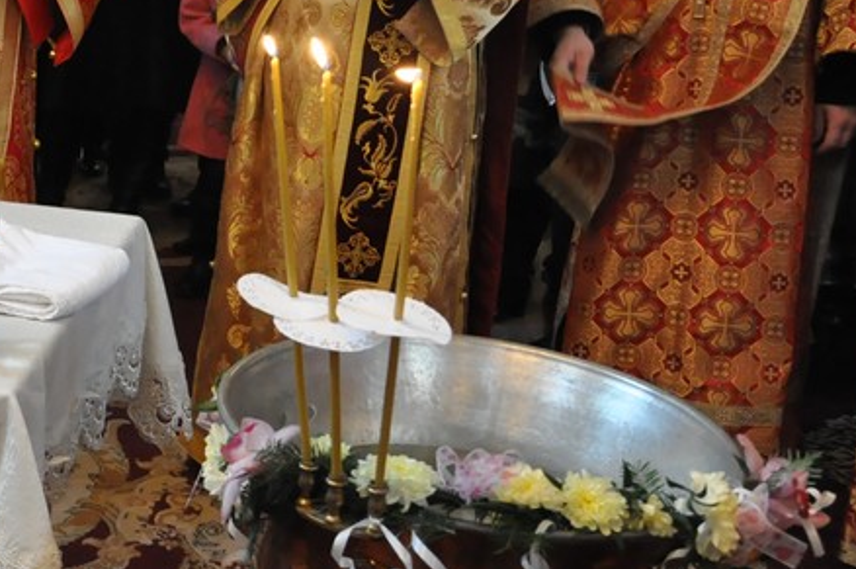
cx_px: -260
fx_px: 1758
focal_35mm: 74
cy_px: 93
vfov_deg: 18.2
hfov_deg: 24.0
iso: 1600
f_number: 4
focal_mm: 18
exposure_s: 1/50
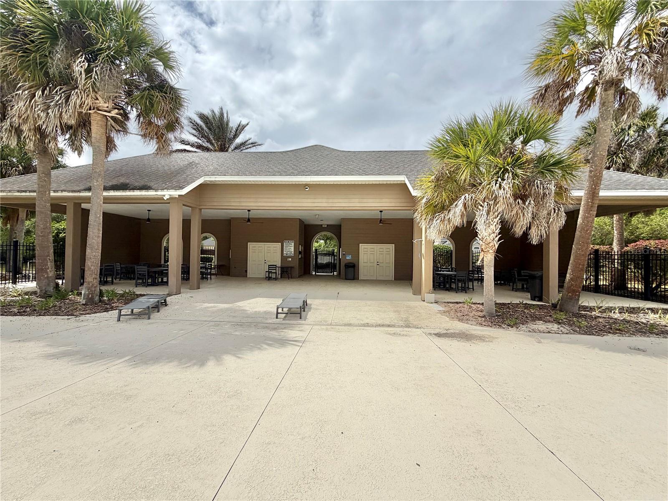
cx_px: 334
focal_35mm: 14
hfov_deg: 102.1
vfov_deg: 85.7
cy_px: 250
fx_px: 270
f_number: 2.2
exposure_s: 1/2165
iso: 20
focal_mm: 2.22
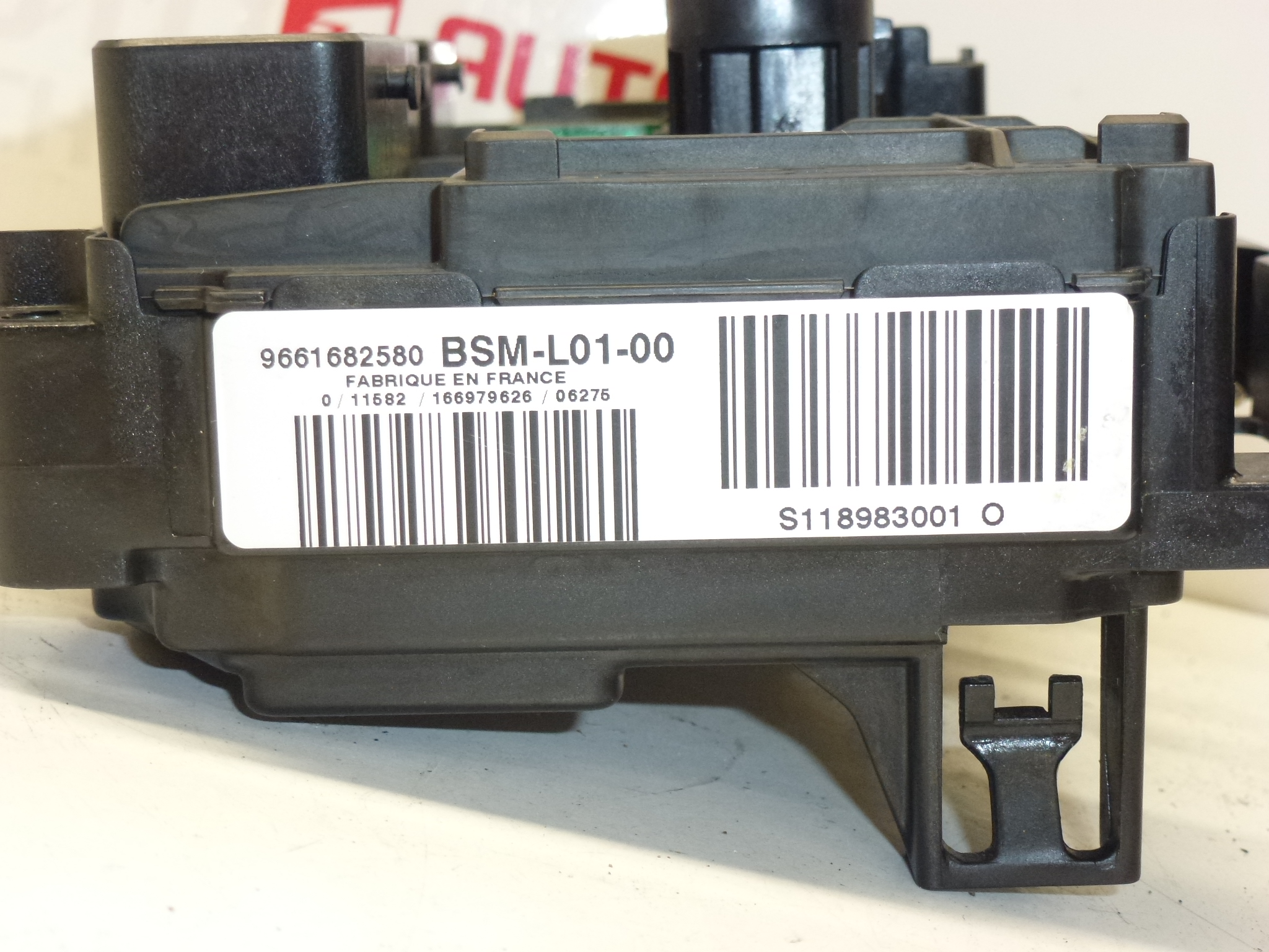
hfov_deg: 31.7
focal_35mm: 61
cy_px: 476
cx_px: 634
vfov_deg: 24.0
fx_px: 2236
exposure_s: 1/80
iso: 400
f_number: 4.5
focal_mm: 10.9
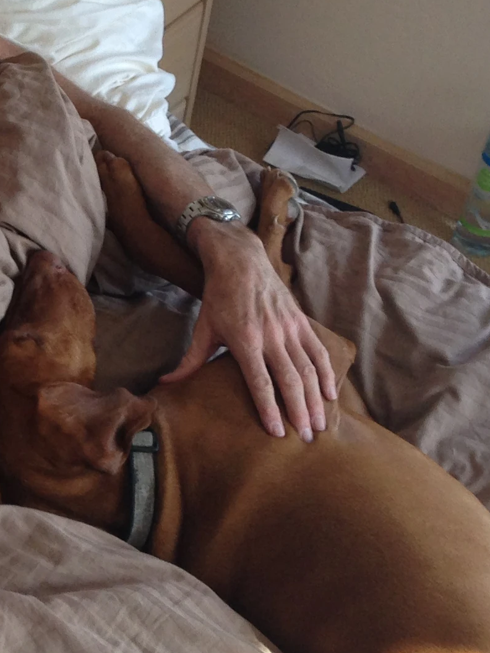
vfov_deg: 19.2
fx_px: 1925
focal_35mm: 102
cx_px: -131
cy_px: 394
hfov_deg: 14.0
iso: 64
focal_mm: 4.13
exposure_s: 1/120
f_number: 2.4
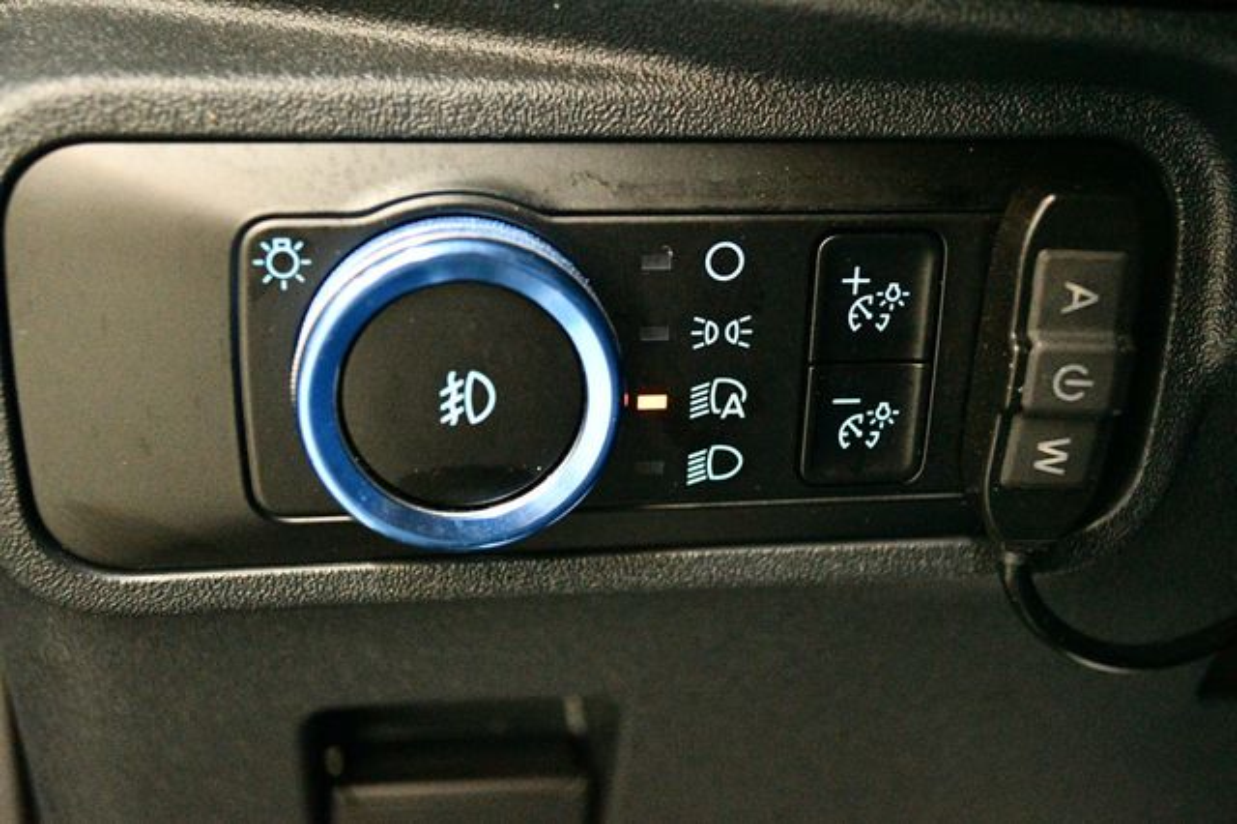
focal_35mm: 45
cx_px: 618
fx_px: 1545
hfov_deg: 43.6
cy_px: 412
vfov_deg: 29.8
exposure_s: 1/60
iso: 12800
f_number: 4.5
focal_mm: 30
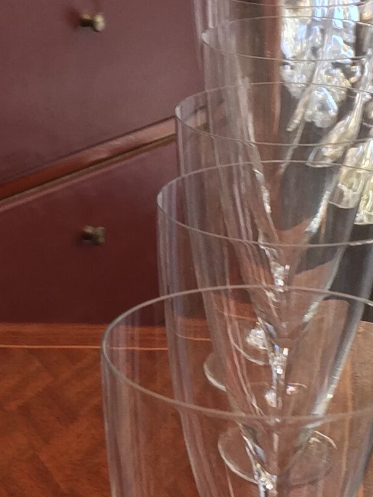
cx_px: 37
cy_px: 377
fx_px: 1681
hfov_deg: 12.6
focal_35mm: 117
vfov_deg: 16.7
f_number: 2.2
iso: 32
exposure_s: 1/50
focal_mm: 4.15
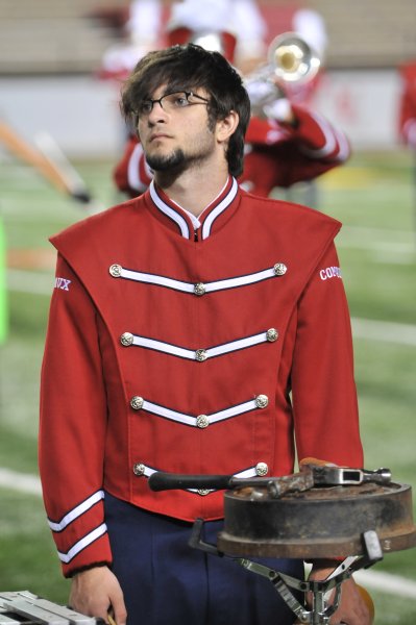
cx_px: 208
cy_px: 312
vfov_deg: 9.8
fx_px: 3646
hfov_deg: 6.5
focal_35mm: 210
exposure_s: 1/160
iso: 800
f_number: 2.8
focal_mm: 140
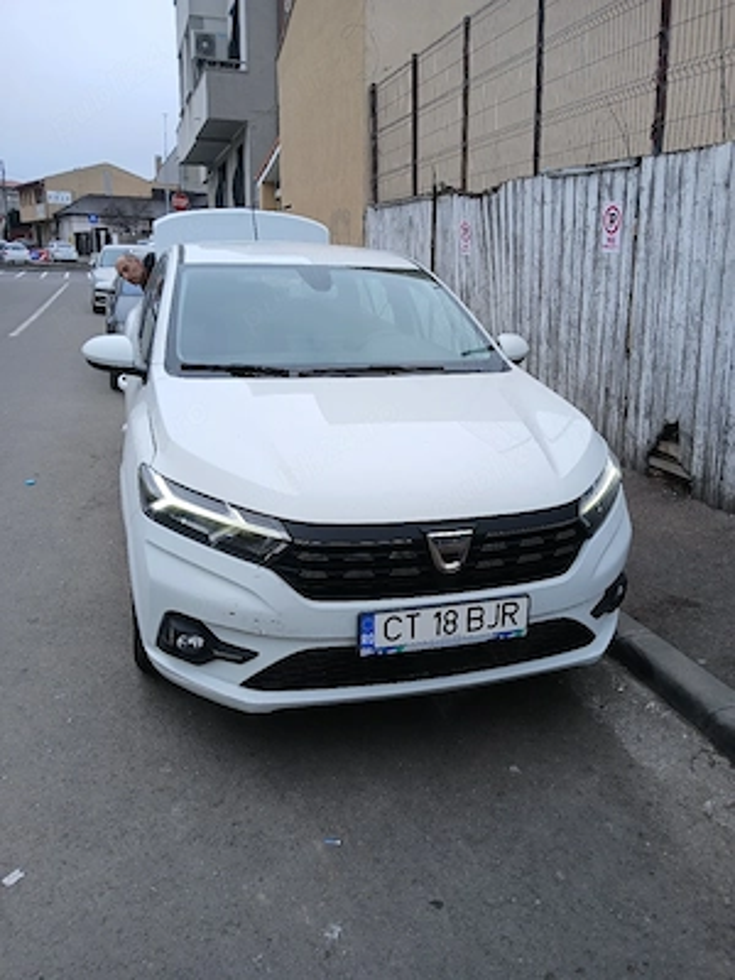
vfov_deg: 67.3
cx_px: 368
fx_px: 736
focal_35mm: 26
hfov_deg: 53.1
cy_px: 490
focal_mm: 3.98
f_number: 1.8
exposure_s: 1/238
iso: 20
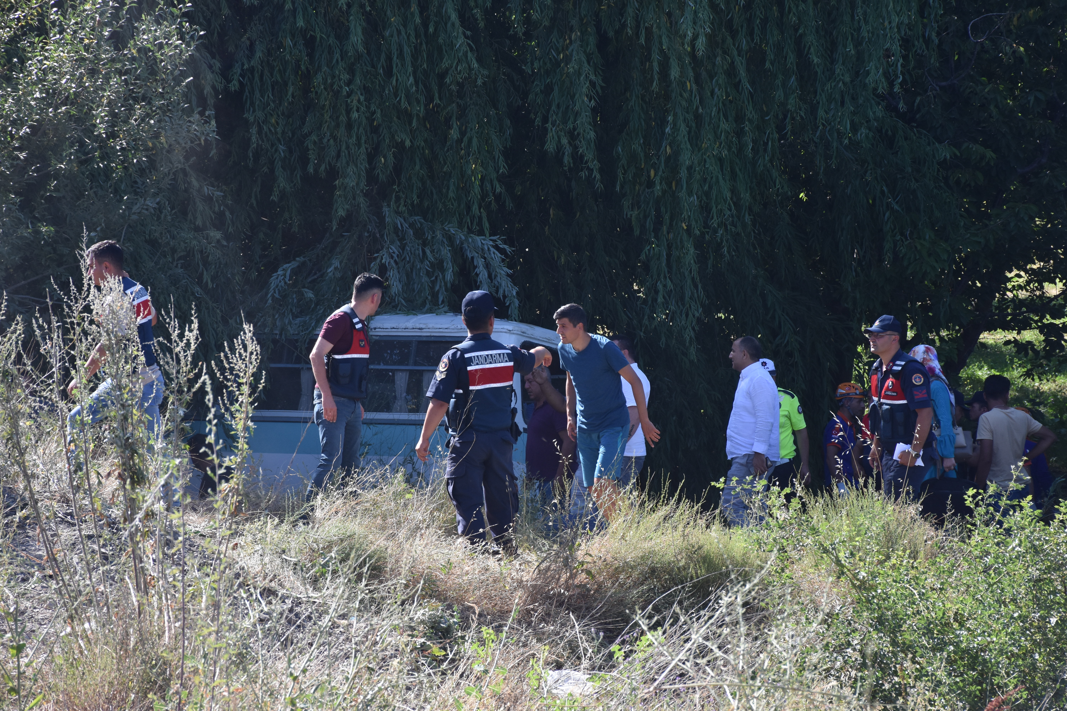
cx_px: 534
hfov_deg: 14.4
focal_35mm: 142
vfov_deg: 9.6
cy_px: 356
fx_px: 4223
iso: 500
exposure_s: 1/500
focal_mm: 95
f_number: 8
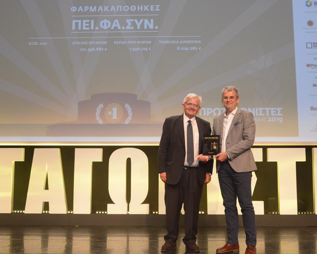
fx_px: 404
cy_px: 127
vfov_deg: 34.9
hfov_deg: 42.9
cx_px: 161
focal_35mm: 43
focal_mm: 38
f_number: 6.3
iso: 4000
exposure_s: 1/160
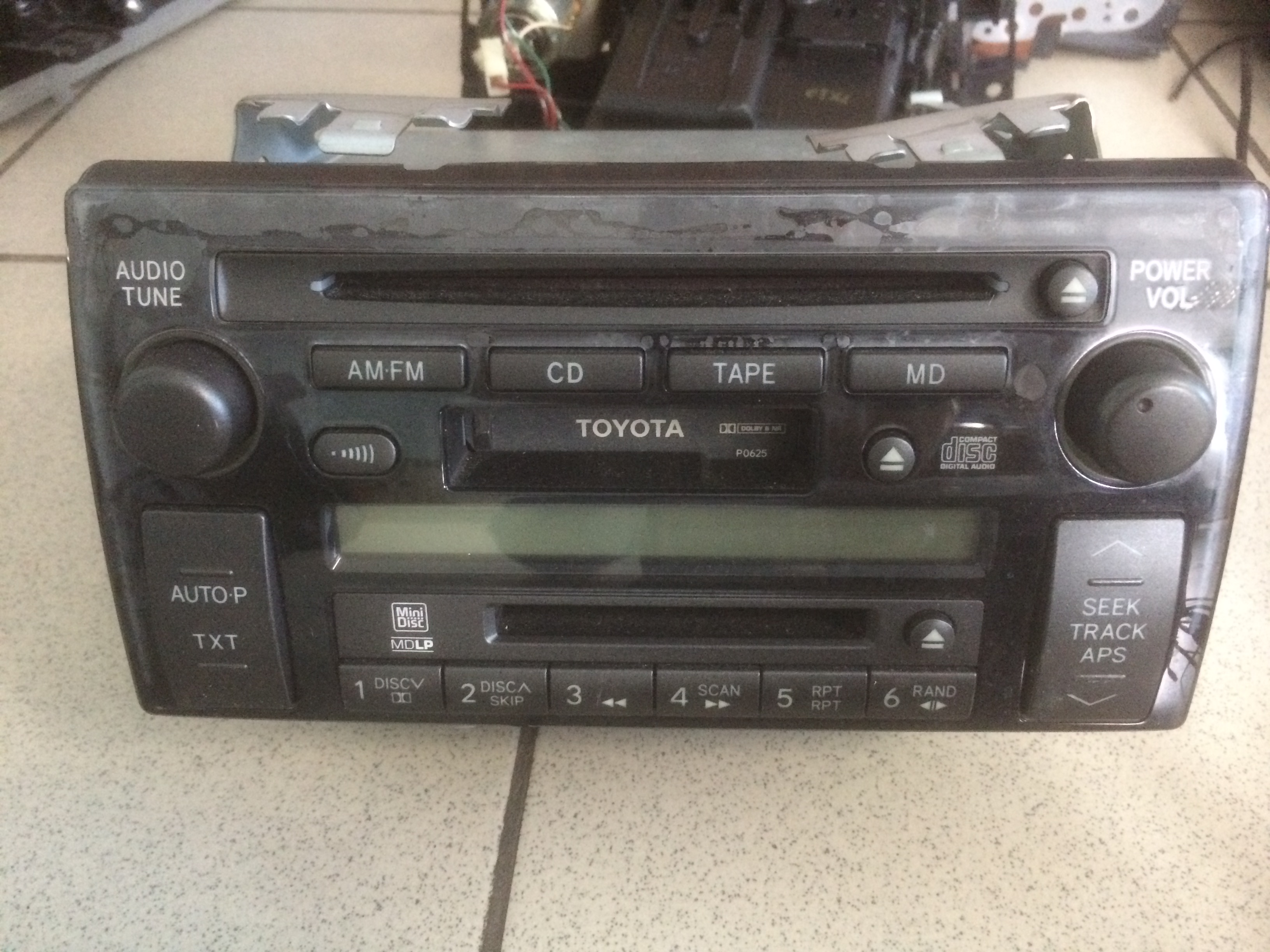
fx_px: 1064
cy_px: 476
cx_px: 635
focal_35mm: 29
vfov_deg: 48.2
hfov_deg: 61.7
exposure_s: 1/17
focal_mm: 4.15
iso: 500
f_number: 2.2
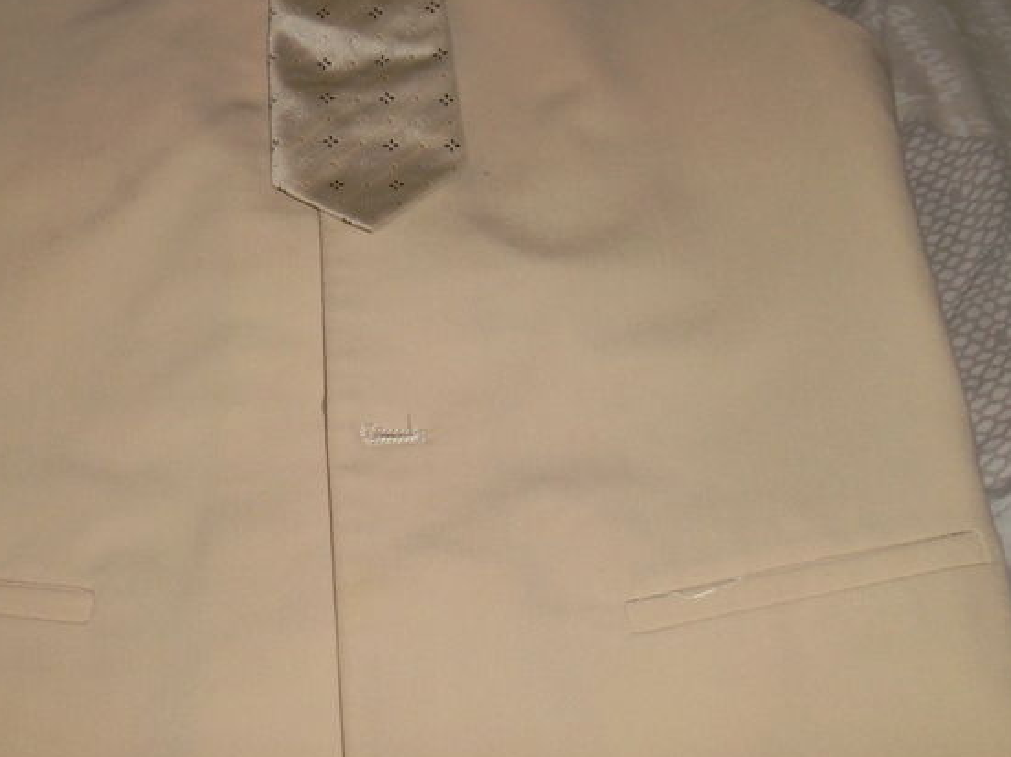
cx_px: 367
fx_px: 1431
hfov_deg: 38.6
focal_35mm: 49
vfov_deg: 29.6
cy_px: 324
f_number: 3.5
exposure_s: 1/45
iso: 100
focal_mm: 4.9
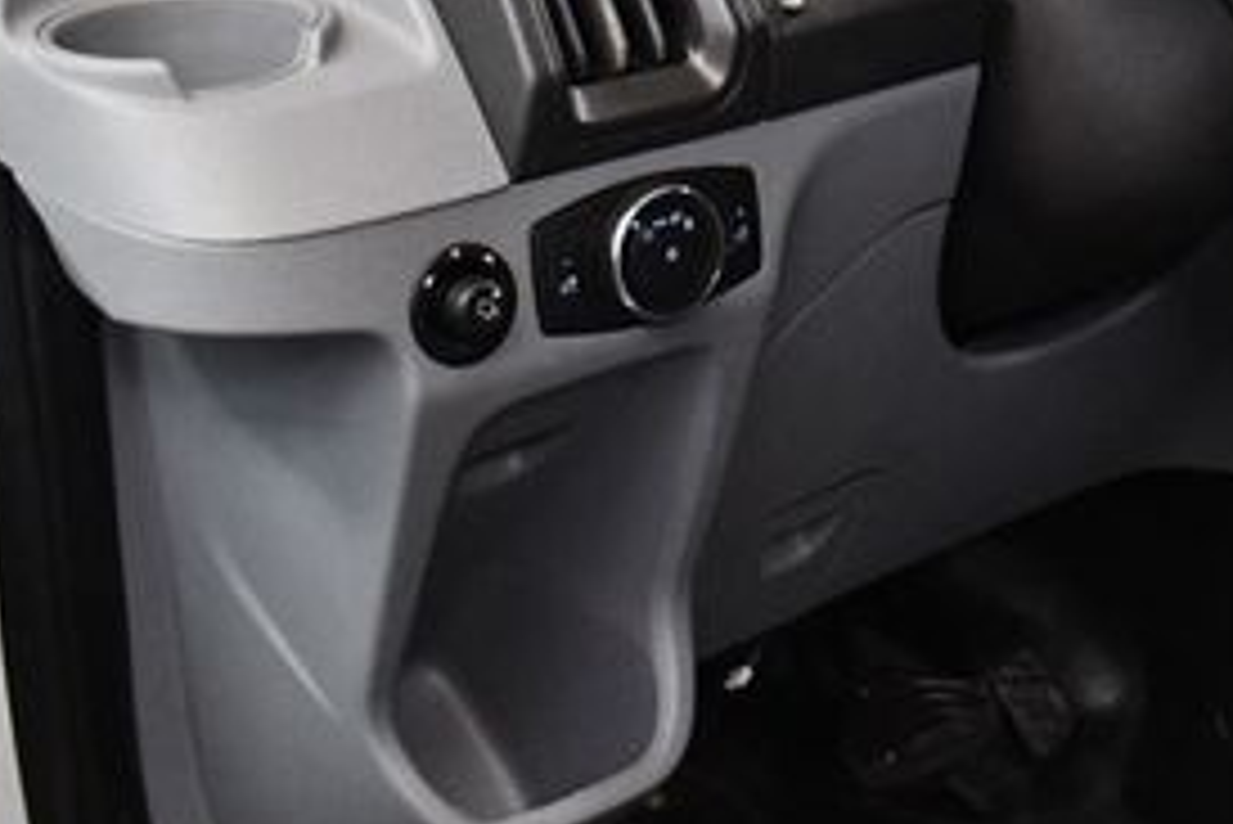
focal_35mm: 84
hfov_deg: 22.7
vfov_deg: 15.8
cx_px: 1372
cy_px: -99
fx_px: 2878
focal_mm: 18
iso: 3200
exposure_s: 1/125
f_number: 3.5
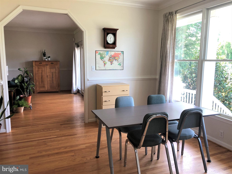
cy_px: 87
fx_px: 188
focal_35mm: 28
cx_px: 116
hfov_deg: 63.4
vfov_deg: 49.7
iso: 20
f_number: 1.8
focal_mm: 4
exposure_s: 1/40
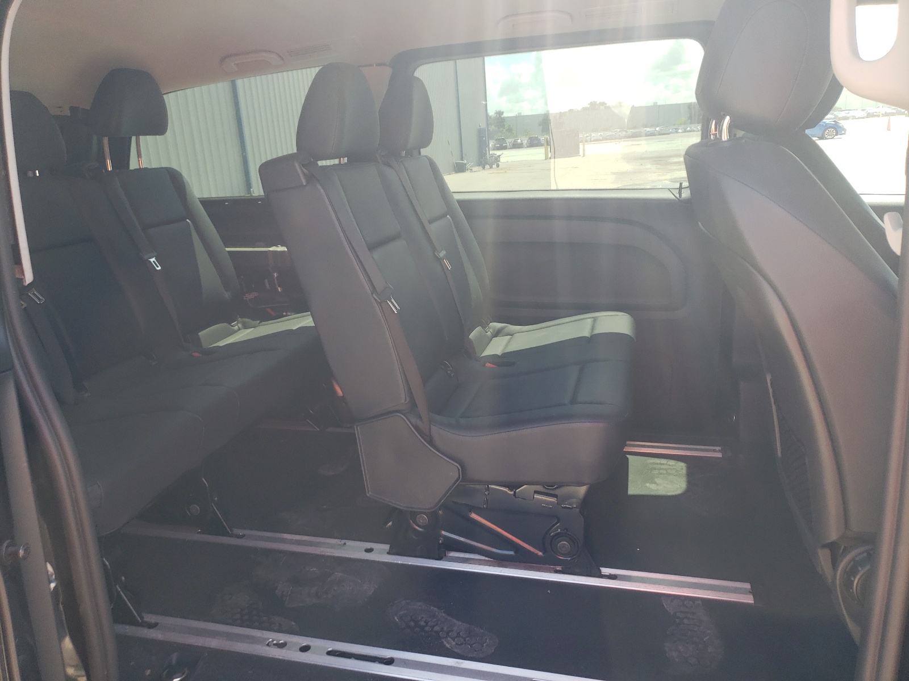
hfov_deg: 67.3
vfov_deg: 53.1
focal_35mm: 26
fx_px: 683
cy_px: 340
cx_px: 454
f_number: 1.5
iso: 50
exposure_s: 1/227
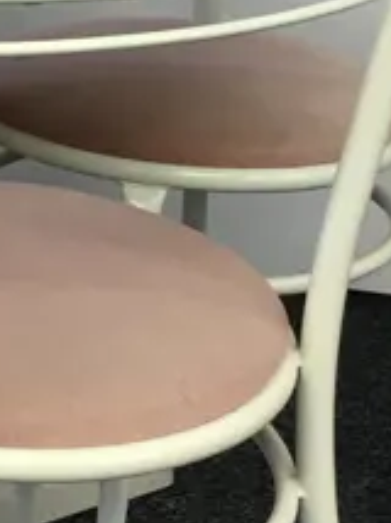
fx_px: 2098
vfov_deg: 14.1
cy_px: 100
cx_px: -108
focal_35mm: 139
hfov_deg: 10.4
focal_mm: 4.15
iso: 32
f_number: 2.2
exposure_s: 1/17
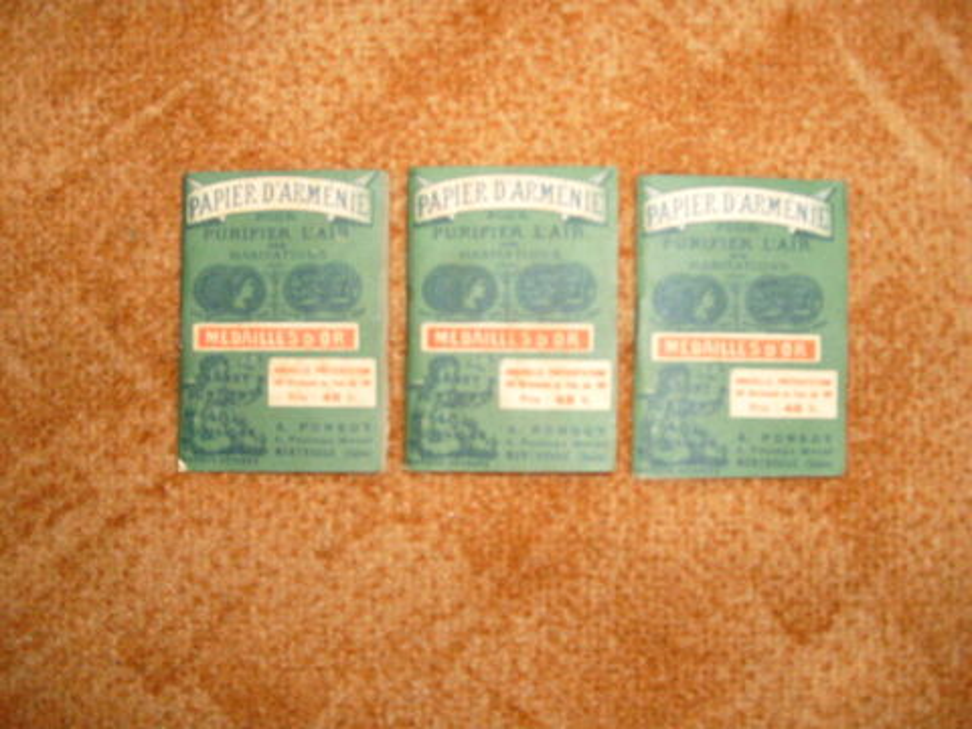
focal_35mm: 35
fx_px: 983
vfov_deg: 40.7
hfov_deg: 52.6
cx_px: 486
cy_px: 364
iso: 400
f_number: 2.8
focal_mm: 5.8
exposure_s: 1/45
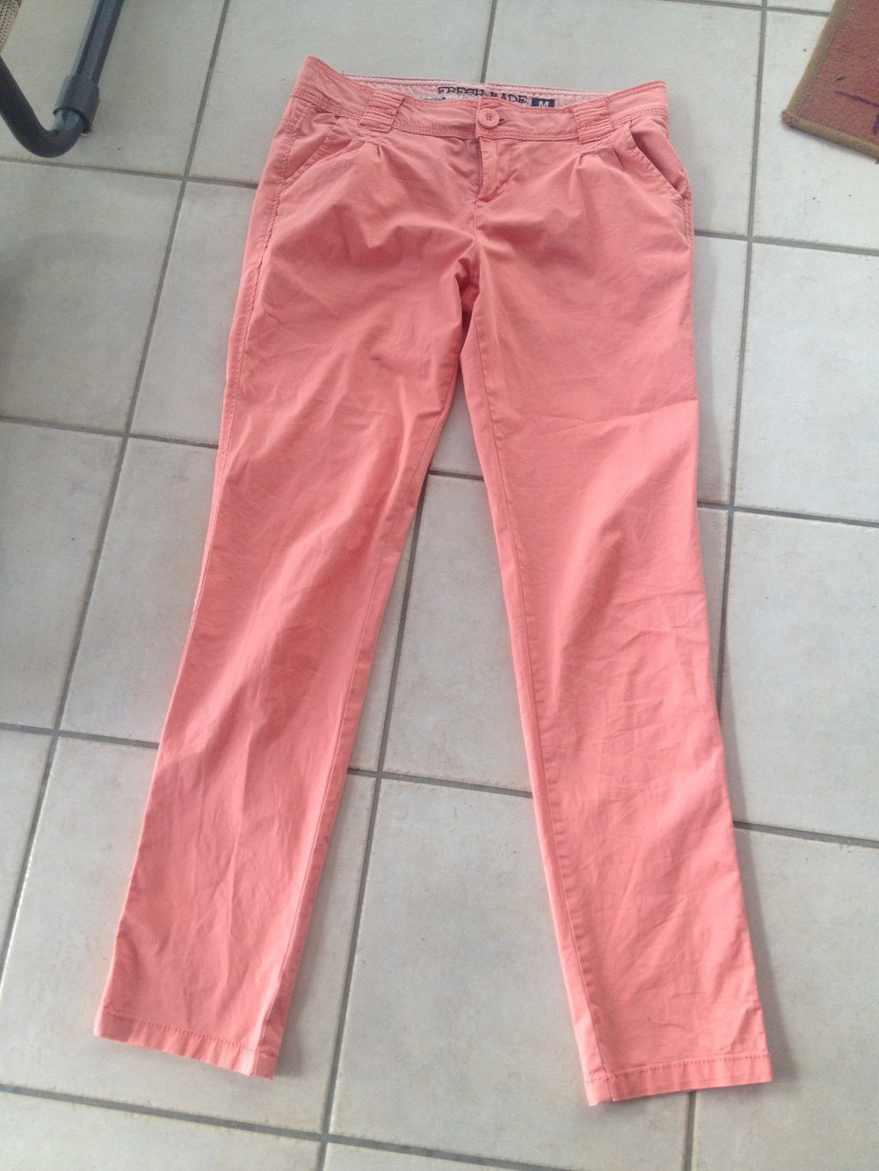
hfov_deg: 40.7
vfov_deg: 52.6
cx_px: 440
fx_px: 1185
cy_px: 586
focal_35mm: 35
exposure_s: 1/120
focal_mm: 4.28
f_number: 2.4
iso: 80
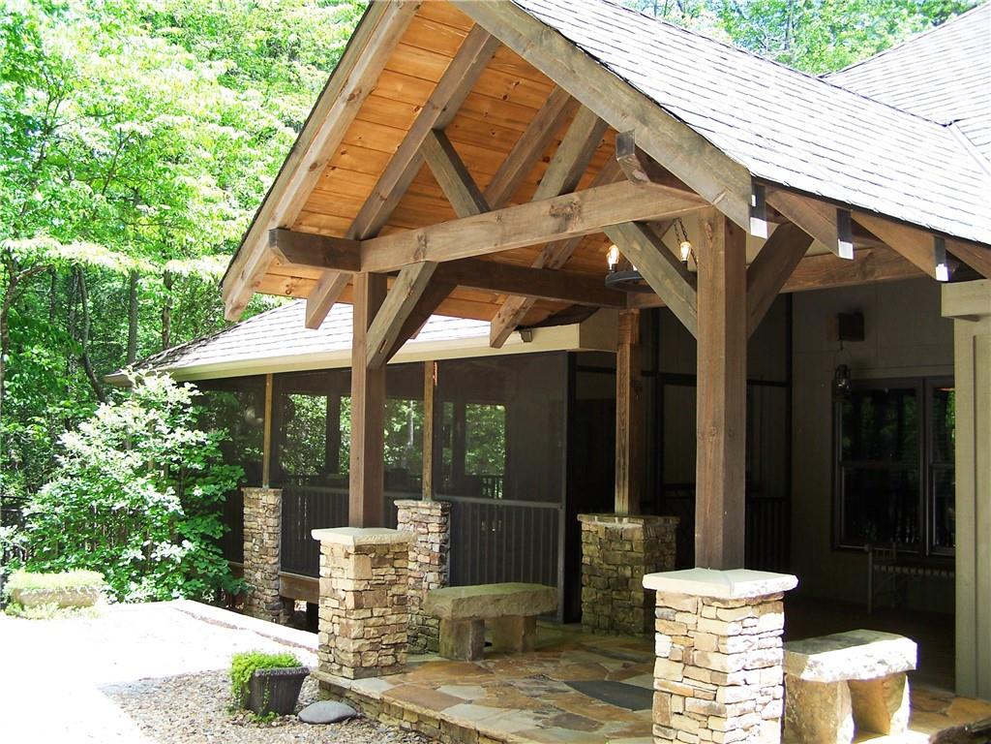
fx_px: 1088
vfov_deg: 37.7
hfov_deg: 49.0
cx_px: 496
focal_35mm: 38
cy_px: 372
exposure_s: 1/160
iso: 80
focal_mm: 6.3
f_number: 2.8
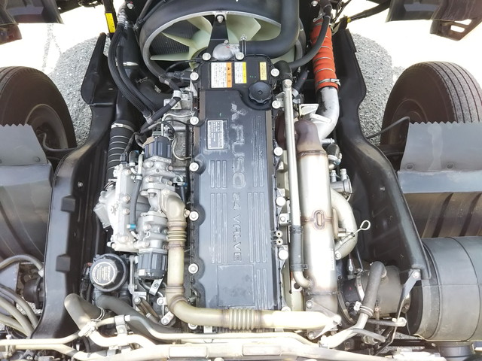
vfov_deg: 46.8
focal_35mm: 30
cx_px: 241
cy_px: 180
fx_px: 418
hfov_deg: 60.0
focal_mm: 4
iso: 40
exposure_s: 1/120
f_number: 2.2
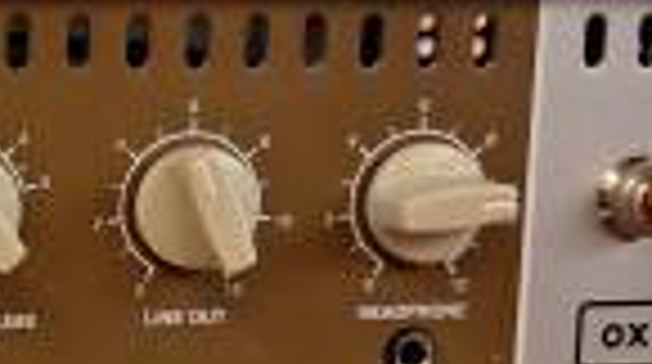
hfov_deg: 21.8
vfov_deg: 13.3
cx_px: -144
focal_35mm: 90
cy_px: 333
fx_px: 1553
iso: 200
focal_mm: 5.54
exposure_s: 1/50
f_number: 1.8
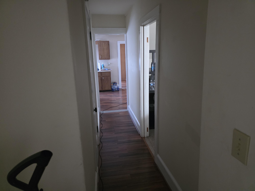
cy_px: 96
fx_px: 169
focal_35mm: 23
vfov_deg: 58.9
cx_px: 128
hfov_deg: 73.9
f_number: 1.7
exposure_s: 1/60
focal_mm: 6.3
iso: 1600
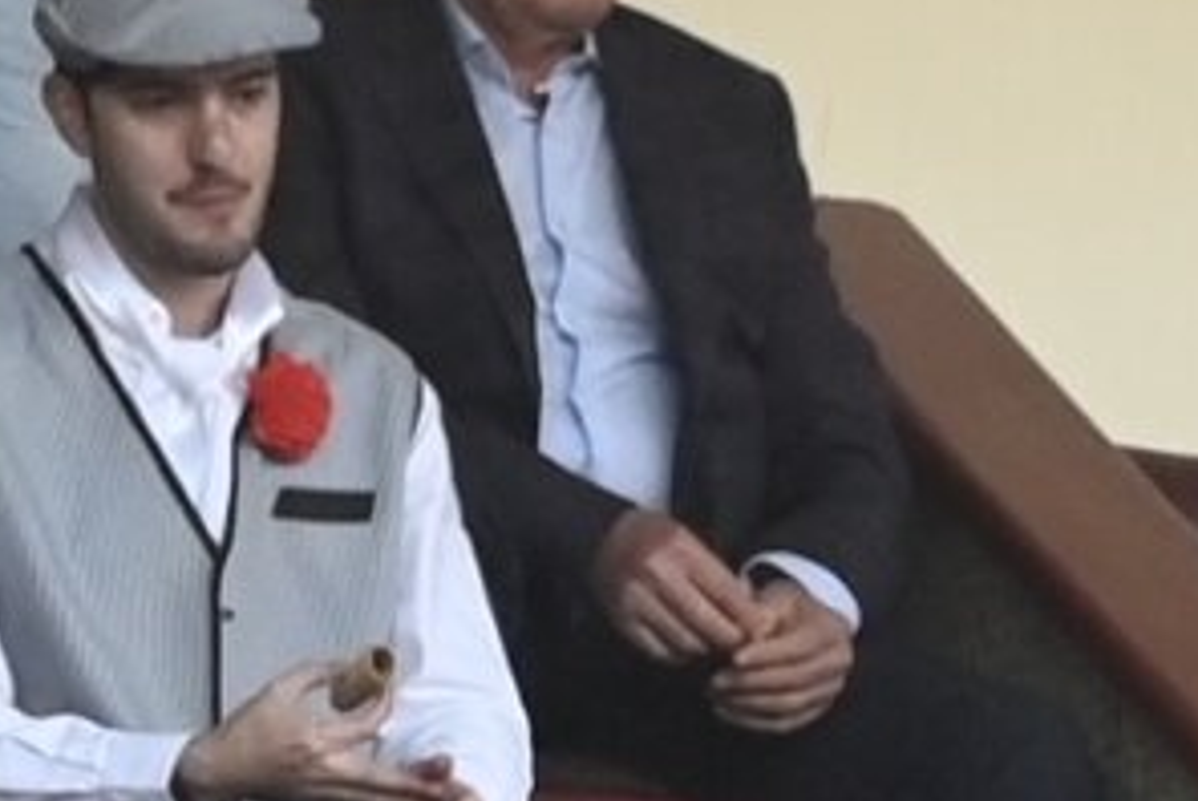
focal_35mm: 1296
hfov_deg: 1.6
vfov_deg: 1.1
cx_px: -77
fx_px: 43170
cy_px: 1564
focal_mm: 200
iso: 1250
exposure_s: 1/800
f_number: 4.5
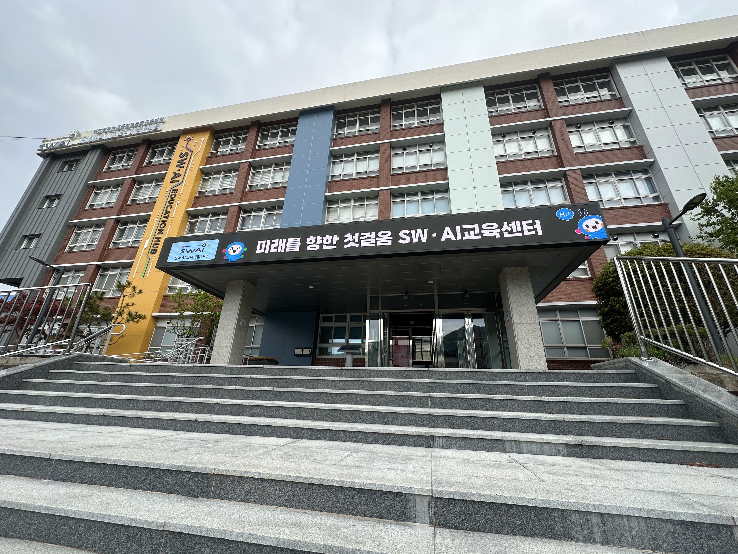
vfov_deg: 85.7
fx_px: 298
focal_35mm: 14
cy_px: 277
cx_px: 369
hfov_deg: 102.1
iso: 40
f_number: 2.2
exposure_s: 1/578
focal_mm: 2.22
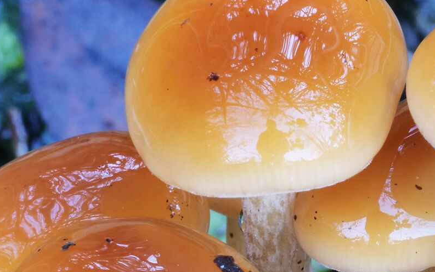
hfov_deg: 5.4
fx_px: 4565
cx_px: 363
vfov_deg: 3.4
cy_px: 239
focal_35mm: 385
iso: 100
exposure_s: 2
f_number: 16
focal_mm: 60
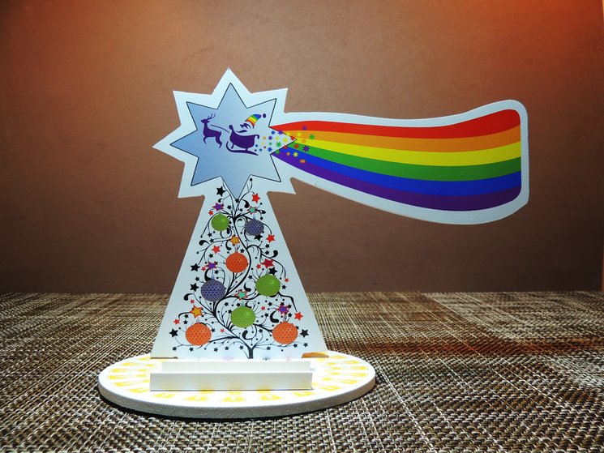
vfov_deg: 56.8
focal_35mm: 24
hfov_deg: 71.6
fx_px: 419
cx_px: 302
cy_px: 226
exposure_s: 1/30
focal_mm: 4.3
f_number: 3
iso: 100
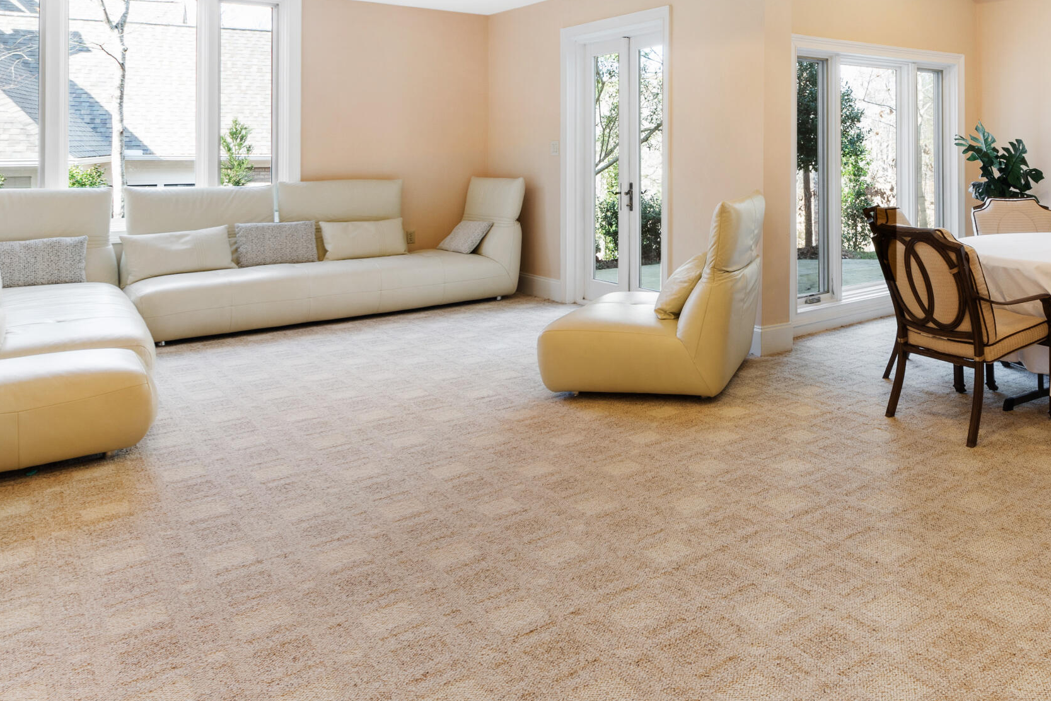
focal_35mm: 27
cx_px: 788
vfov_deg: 45.5
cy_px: 143
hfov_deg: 63.4
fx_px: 788
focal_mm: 10
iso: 100
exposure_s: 1/1.67
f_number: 8
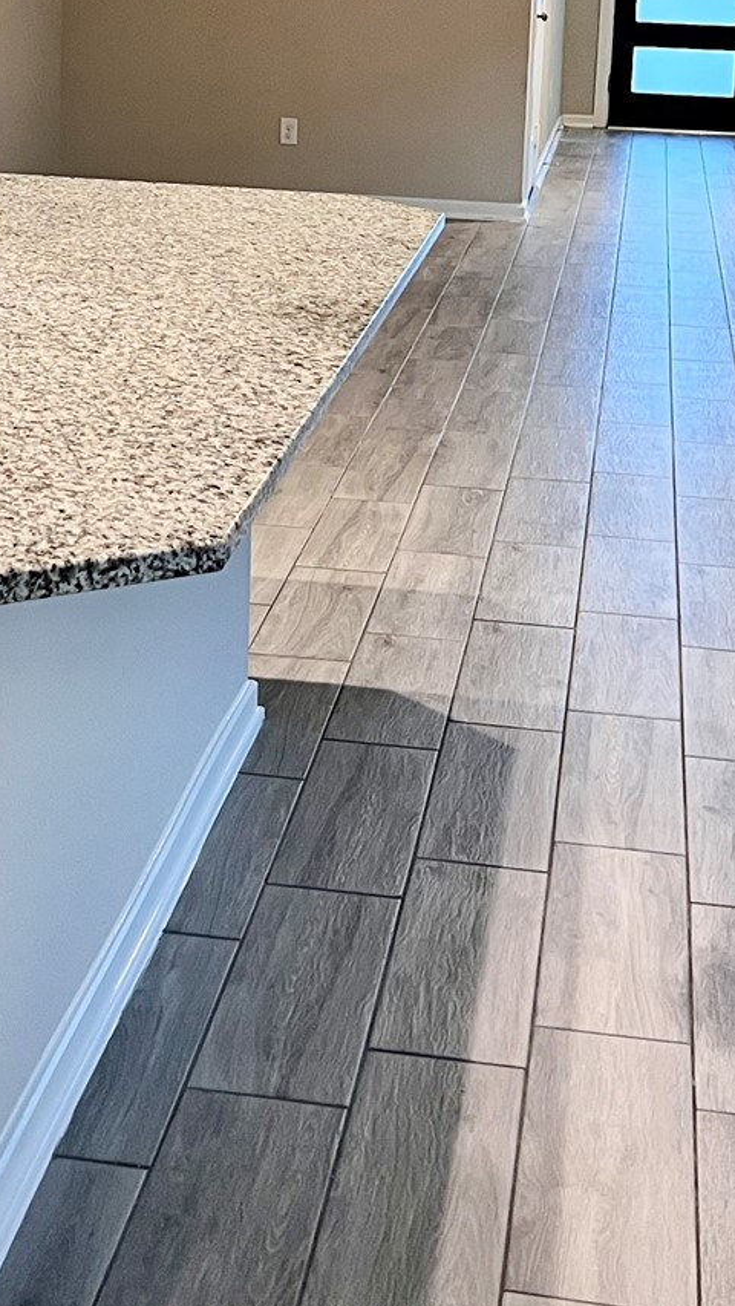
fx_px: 2355
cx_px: 207
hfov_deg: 17.7
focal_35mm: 68
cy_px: 176
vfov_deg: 29.9
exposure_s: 1/60
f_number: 1.5
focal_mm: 5.7
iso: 160
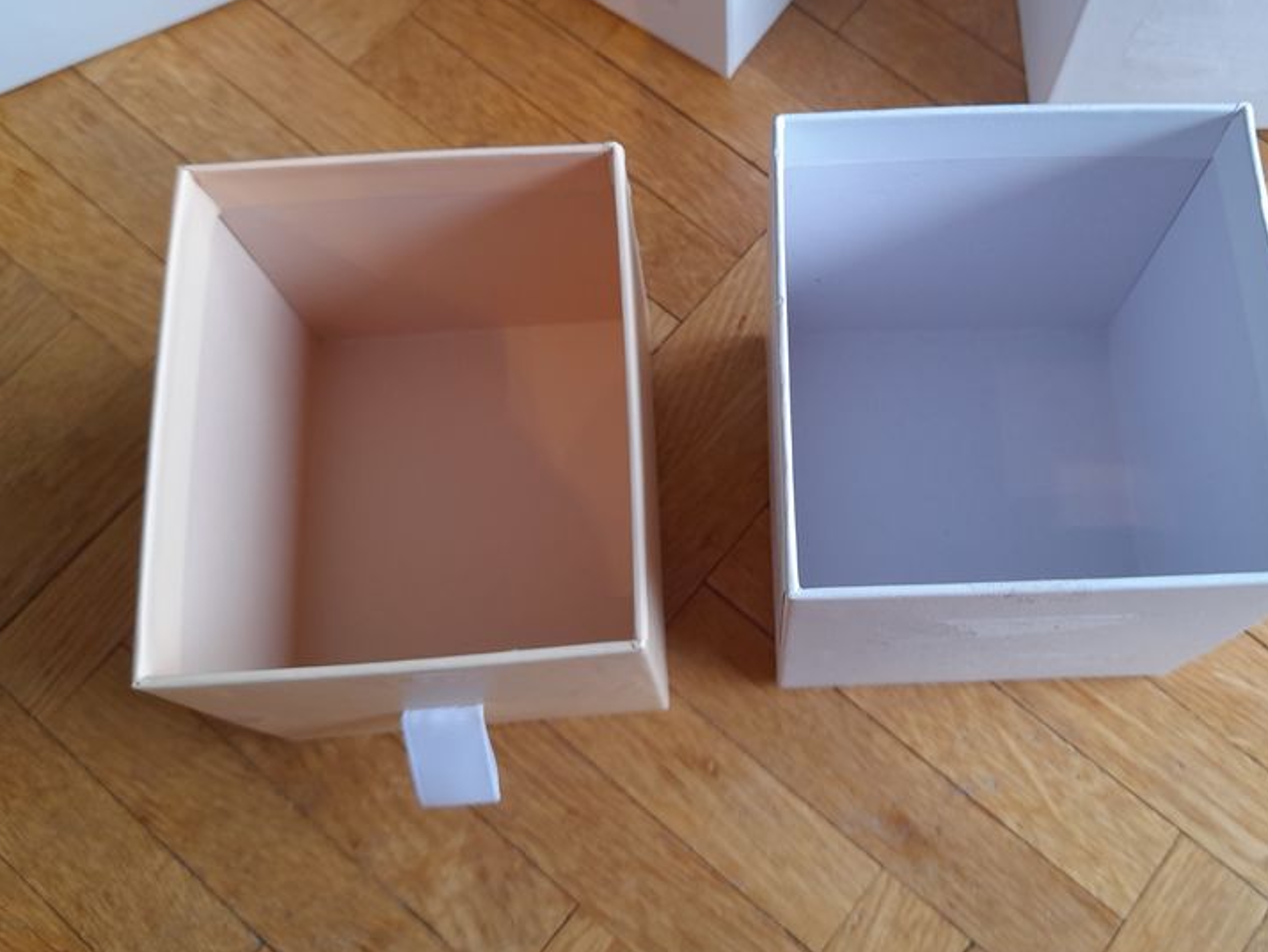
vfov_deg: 40.5
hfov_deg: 52.2
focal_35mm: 35
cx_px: 774
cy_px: 382
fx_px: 1282
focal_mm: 4.6
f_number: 2
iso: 64
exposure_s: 1/50
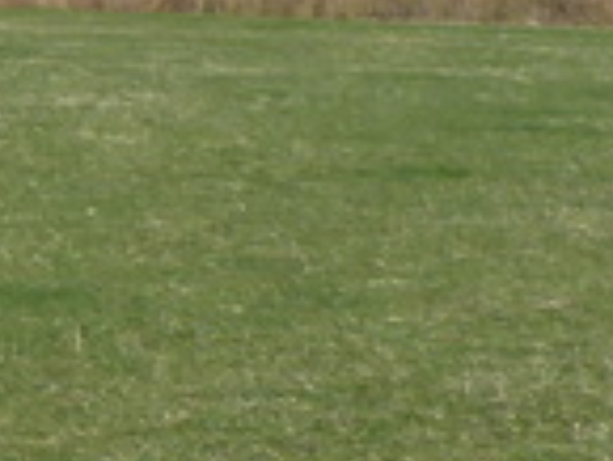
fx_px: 6646
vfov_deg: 3.9
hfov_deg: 4.9
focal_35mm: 375
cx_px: -1454
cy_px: -596
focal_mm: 9
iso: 80
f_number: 4.1
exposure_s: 1/640
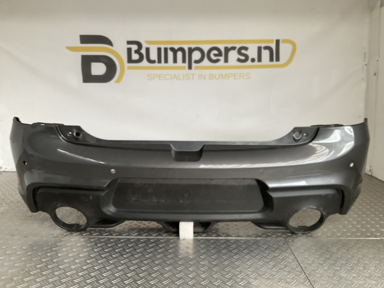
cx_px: 192
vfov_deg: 48.2
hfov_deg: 61.7
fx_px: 322
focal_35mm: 29
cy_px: 144
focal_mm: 3
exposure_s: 1/50
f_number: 1.8
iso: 100
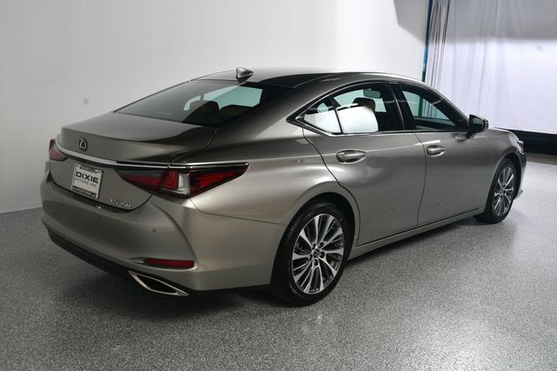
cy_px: 186
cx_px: 278
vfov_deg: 38.8
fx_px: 526
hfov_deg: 55.8
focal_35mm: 34
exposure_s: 1/160
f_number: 11
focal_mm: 23
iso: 100
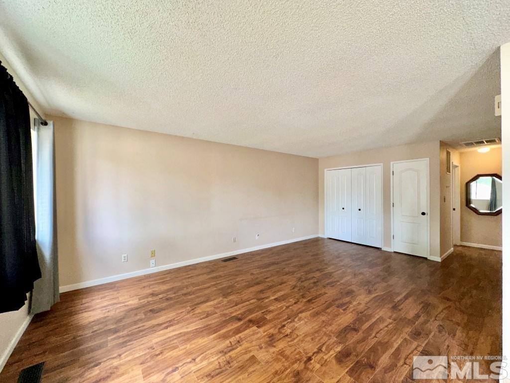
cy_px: 192
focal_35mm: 14
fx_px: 206
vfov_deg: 85.7
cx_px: 255
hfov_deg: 102.1
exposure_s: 1/60
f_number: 2.2
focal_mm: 2.22
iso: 100
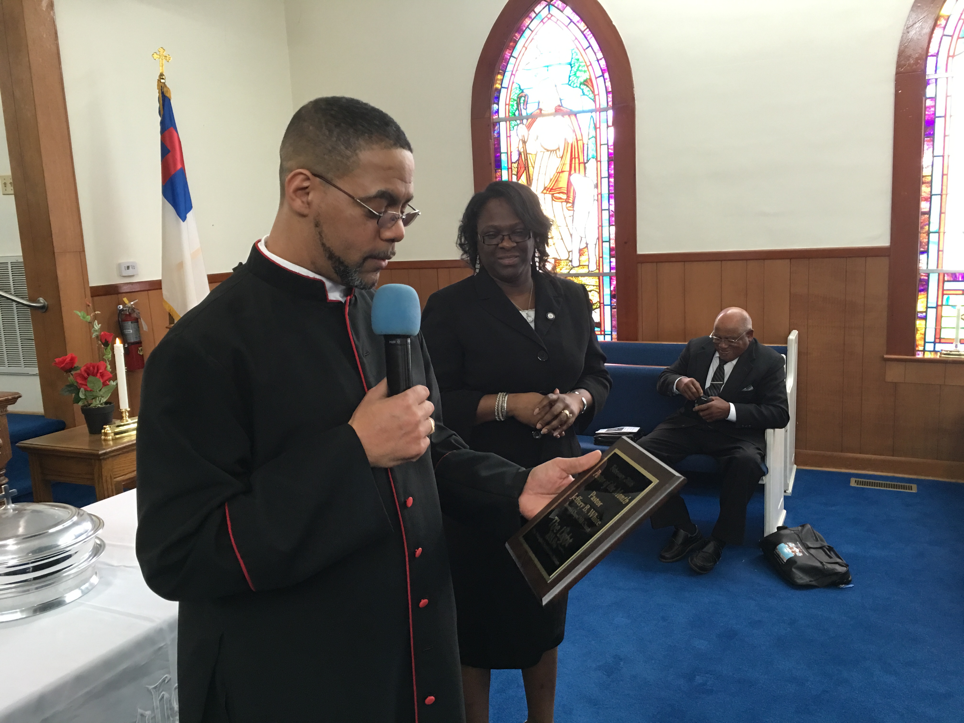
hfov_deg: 61.7
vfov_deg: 48.2
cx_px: 482
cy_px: 362
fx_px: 808
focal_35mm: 29
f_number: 2.2
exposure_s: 1/15
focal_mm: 4.15
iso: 64
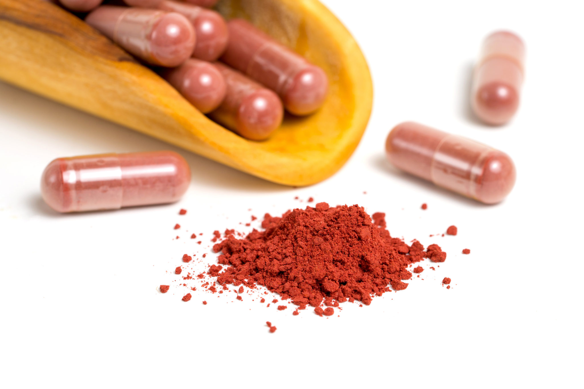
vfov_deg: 15.2
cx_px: 292
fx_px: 1460
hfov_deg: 22.6
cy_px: 194
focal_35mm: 90
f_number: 11
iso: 200
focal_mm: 90
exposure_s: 1/125
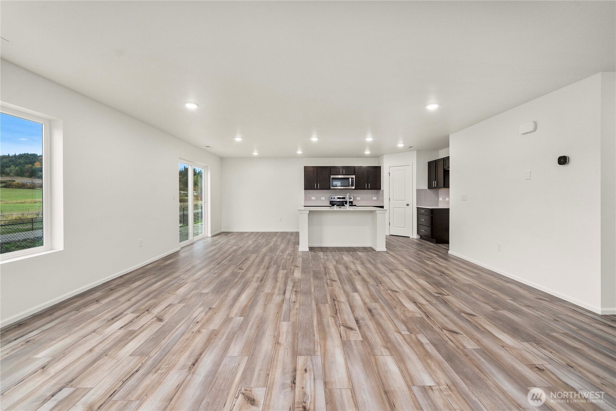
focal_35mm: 14
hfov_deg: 104.2
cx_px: 308
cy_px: 206
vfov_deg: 81.3
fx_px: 240
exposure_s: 1/60
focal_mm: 14
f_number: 7.1
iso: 125
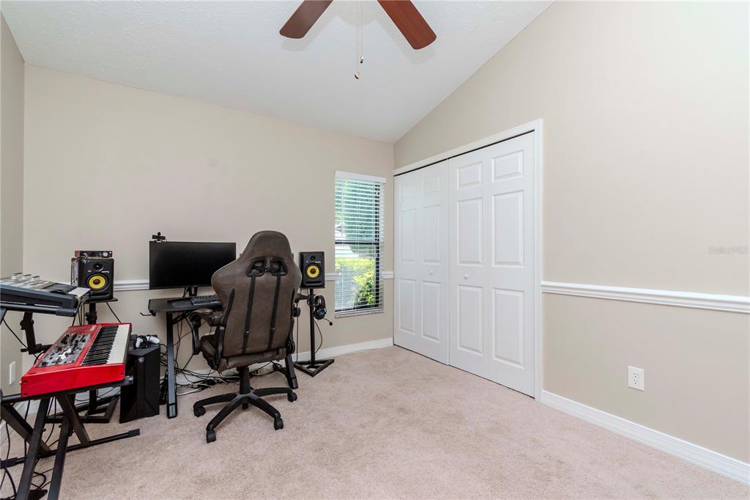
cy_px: 250
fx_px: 312
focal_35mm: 15
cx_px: 375
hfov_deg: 100.4
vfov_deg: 77.3
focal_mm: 10
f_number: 10
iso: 500
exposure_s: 1/200
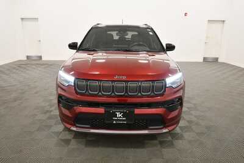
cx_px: 122
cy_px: 82
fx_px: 183
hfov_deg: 67.4
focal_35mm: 27
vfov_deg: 48.0
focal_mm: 18
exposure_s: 1/125
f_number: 5.6
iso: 1100
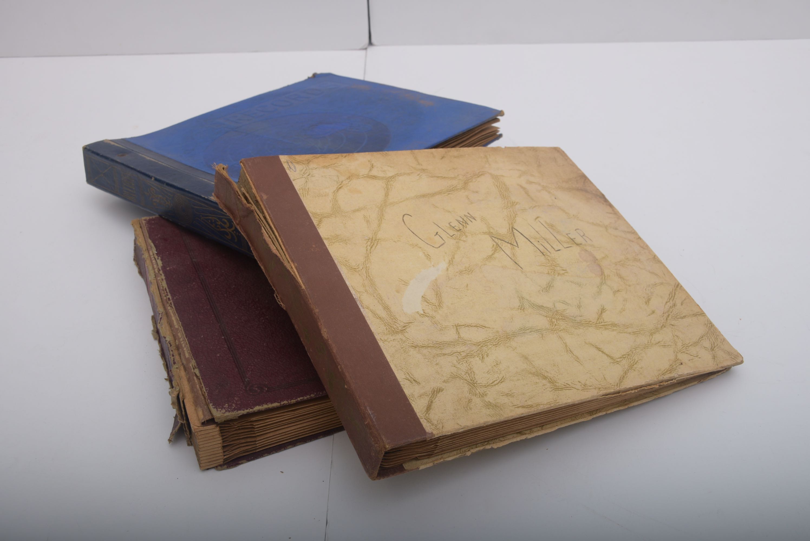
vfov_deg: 33.1
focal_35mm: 40
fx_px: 912
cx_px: 405
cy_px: 270
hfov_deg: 47.9
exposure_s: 1/250
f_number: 8
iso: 160
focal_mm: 27
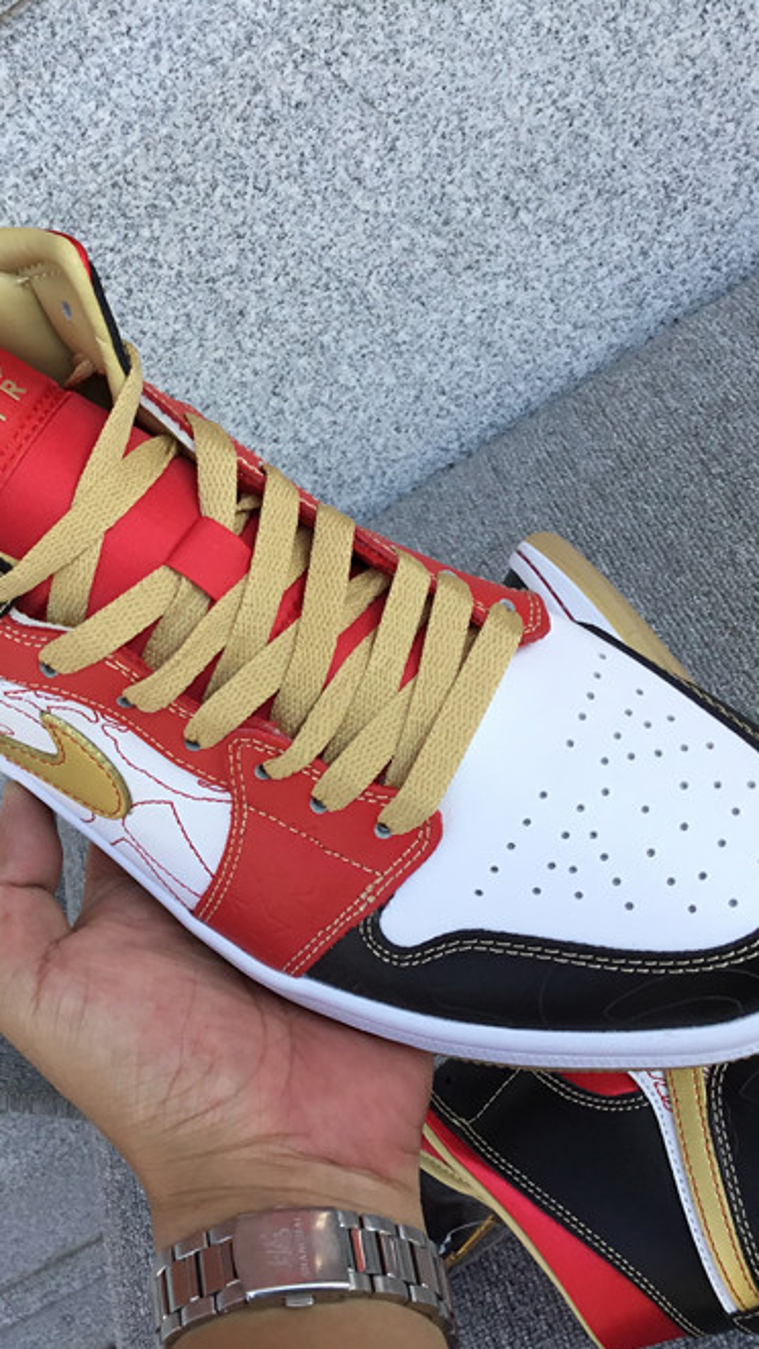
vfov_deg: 44.6
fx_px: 1645
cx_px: 180
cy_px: 674
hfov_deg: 25.6
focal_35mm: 46
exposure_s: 1/384
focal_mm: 3.3
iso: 25
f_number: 2.4
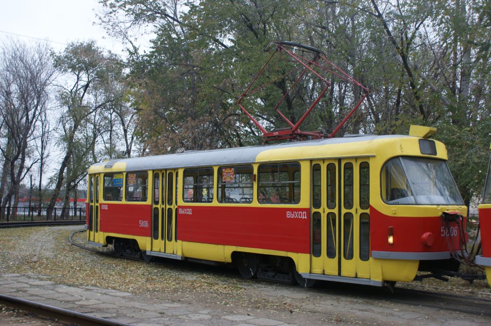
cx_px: 246
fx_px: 613
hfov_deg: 43.6
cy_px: 163
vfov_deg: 29.8
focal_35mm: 45
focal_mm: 30
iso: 125
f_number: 5
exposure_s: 1/50
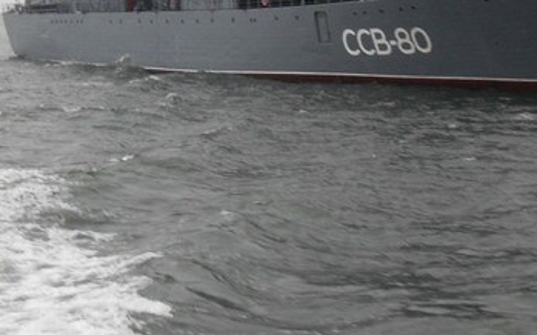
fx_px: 1054
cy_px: -11
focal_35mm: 72
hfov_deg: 28.0
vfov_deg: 17.6
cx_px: 432
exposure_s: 1/60
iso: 80
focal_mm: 6.3
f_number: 8.9
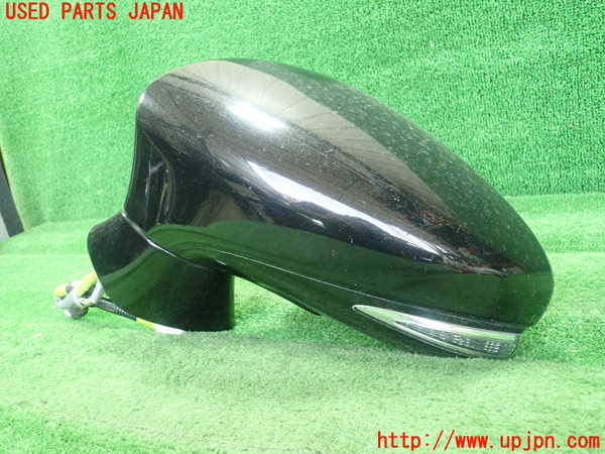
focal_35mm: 30
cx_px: 302
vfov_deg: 46.8
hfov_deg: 60.0
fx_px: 524
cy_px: 227
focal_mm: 5.5
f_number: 2.3
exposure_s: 1/100
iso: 800
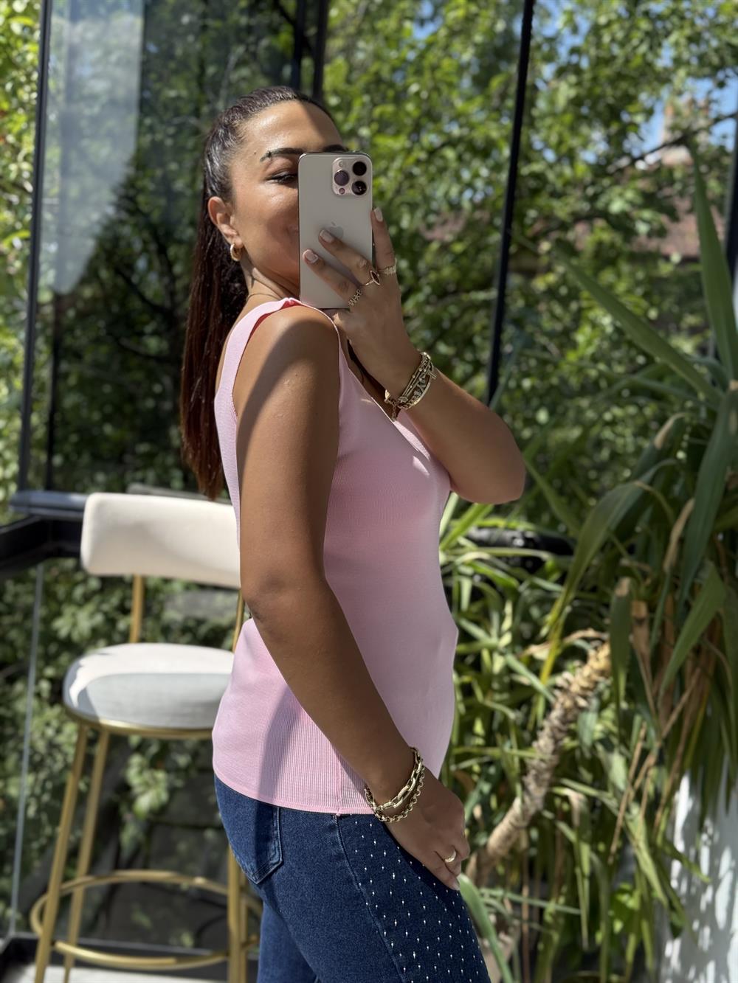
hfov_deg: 30.3
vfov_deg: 39.7
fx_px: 1364
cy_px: 492
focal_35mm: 48
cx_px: 369
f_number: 1.78
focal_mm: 6.76
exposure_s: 1/1222
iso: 80
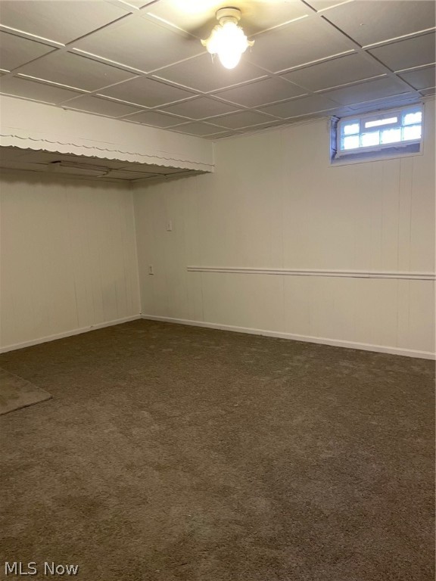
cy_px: 290
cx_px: 218
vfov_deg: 67.3
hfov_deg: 53.1
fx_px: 437
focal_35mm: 26
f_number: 1.6
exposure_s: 1/60
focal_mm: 4.2
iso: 160
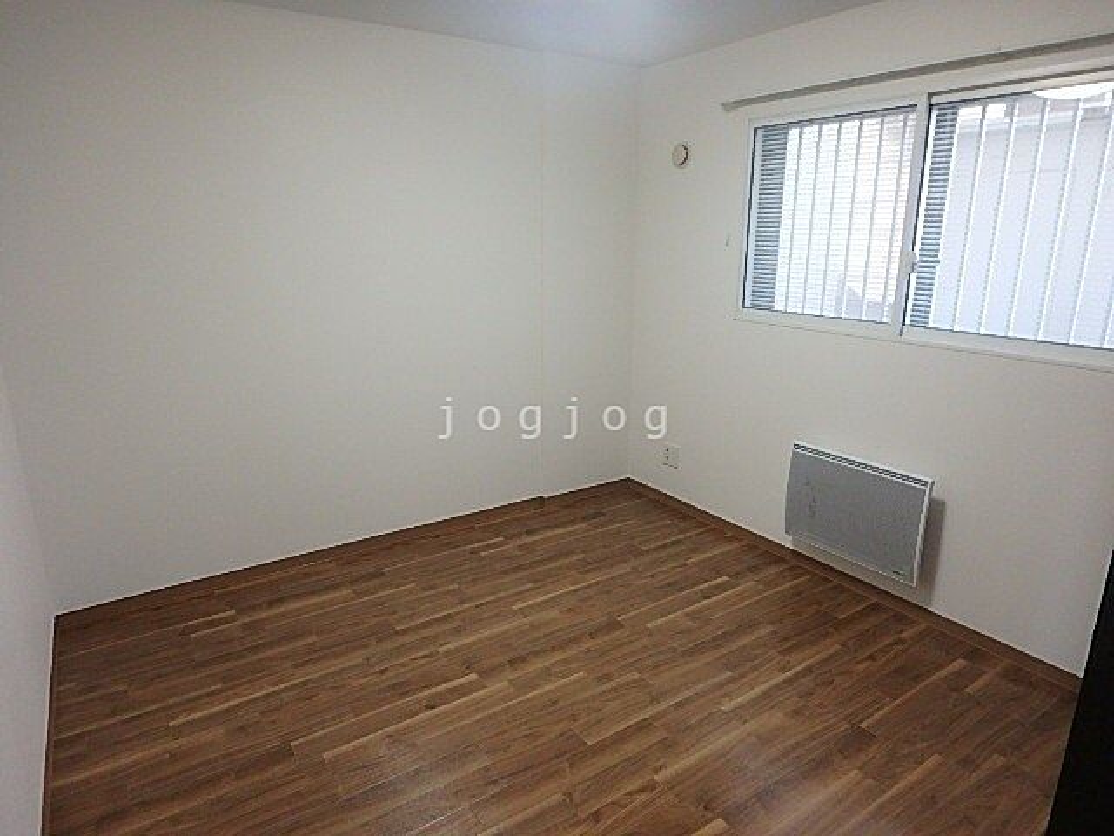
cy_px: 418
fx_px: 676
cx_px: 557
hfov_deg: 79.0
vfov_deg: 63.4
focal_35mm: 21
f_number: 3.5
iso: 250
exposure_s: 1/30
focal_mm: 3.7
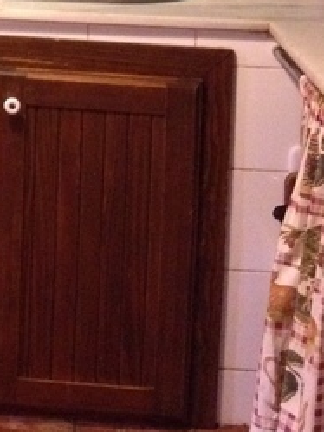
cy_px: -172
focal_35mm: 108
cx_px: -149
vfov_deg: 16.9
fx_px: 1347
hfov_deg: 13.0
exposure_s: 1/15
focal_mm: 4.28
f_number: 2.4
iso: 640
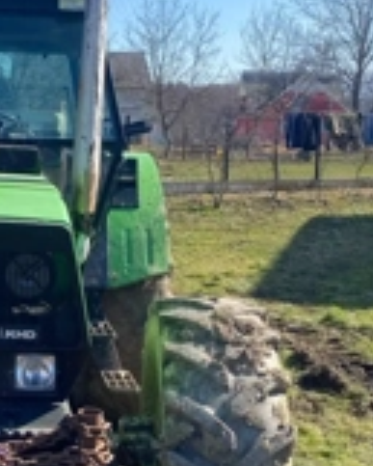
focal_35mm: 63
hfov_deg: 23.3
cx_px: 9
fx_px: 869
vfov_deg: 30.0
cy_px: 229
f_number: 1.8
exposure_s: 1/1585
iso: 32
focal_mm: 4.25
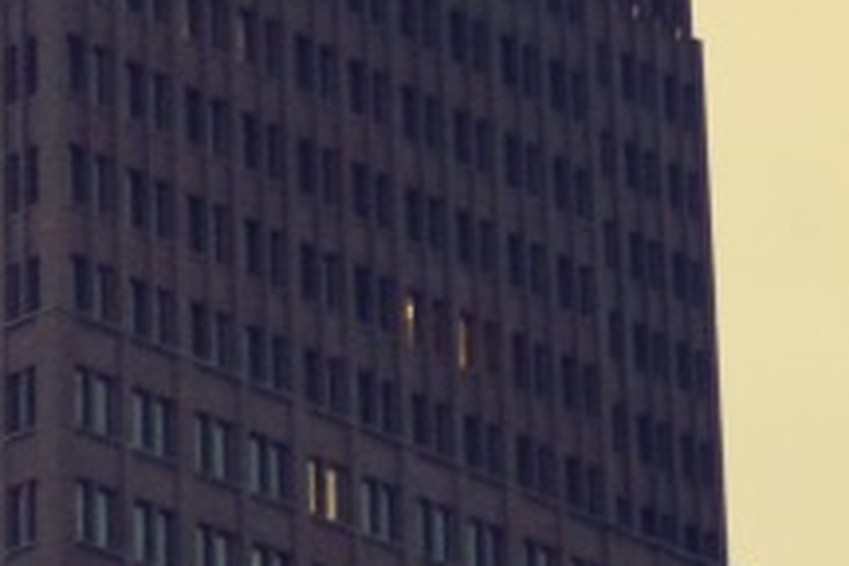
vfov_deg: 7.0
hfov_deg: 10.5
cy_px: 1136
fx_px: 4457
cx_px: -458
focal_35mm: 189
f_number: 2.8
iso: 400
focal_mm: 7.6
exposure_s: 1/60
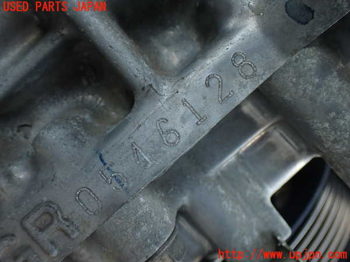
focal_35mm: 36
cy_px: 131
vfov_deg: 39.7
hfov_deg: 51.4
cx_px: 175
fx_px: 364
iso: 160
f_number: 2.5
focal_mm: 6.37
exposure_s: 1/80
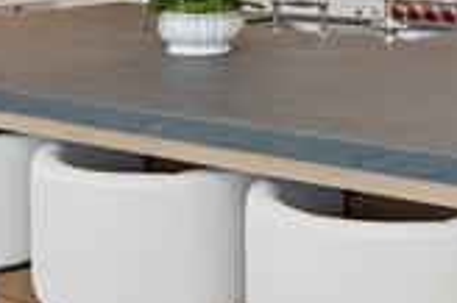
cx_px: 295
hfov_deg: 25.9
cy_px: -92
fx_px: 989
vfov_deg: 16.5
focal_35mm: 78
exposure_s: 1/15
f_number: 8
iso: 100
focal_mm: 20
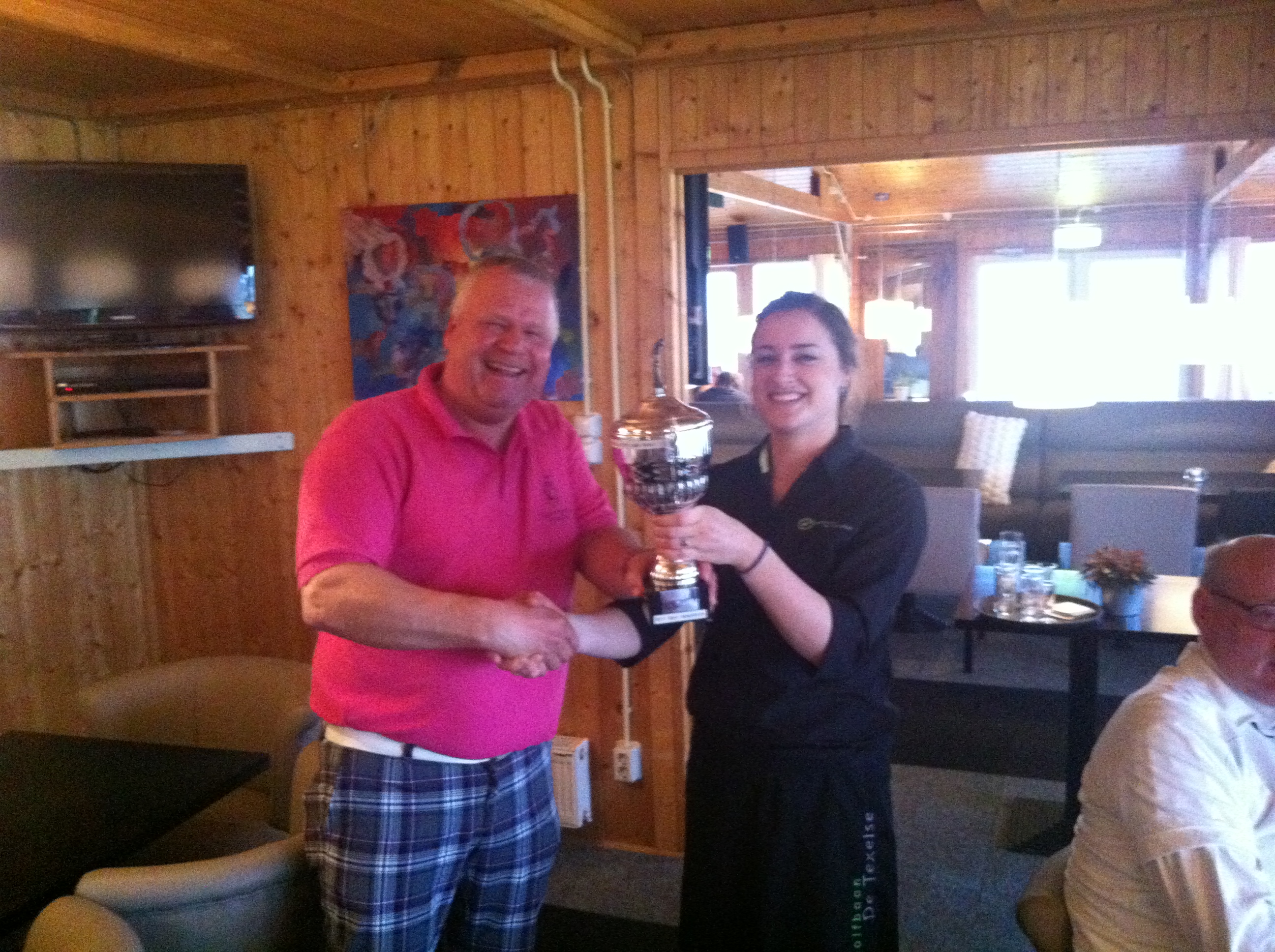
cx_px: 638
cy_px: 476
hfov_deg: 52.7
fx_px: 1287
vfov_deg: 40.6
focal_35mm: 35
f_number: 2.8
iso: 1000
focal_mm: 3.85
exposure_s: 1/15
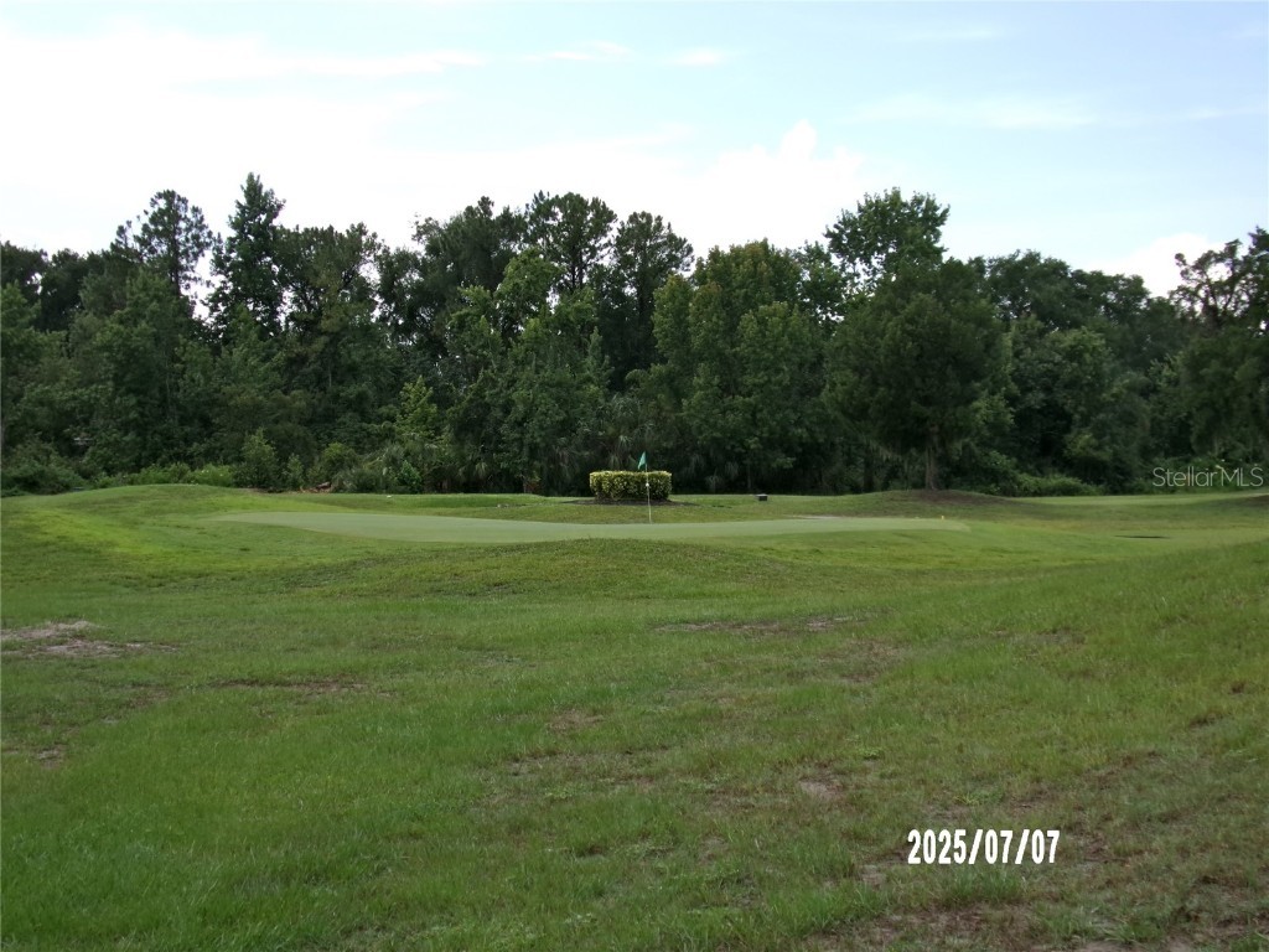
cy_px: 476
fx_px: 2126
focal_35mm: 58
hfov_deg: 33.2
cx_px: 634
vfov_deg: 25.2
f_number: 4.4
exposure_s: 1/300
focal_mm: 10.3
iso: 100
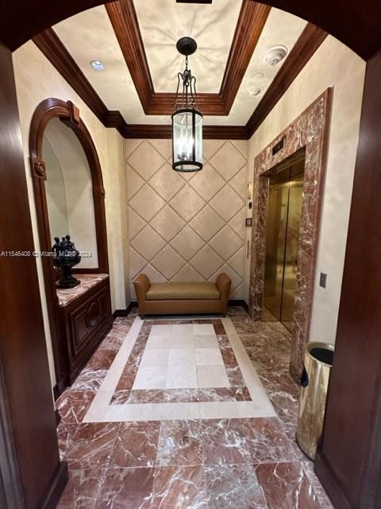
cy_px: 254
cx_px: 190
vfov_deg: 102.1
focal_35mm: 14
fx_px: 205
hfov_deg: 85.7
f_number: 2.2
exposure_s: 1/60
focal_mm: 2.22
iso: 640
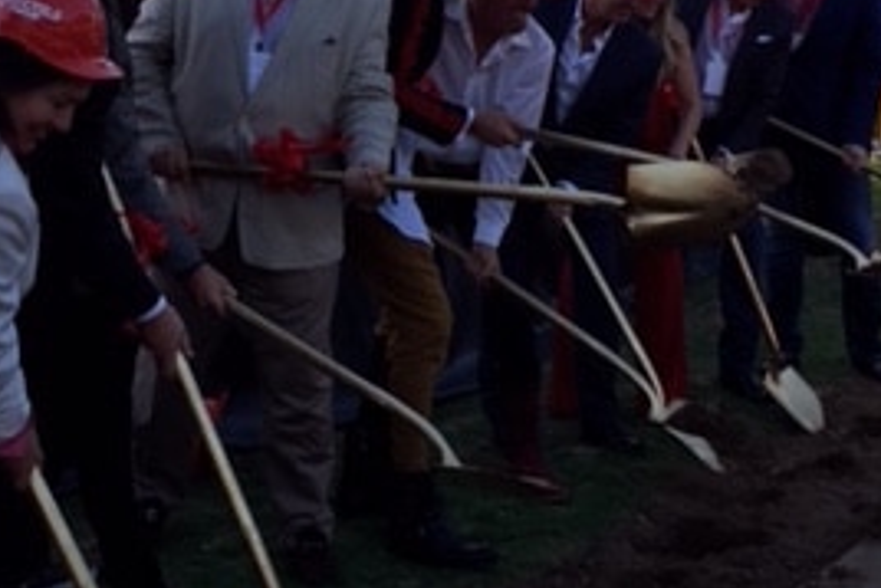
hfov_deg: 28.0
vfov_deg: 18.9
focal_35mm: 72
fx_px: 1763
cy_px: 171
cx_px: 368
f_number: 2.2
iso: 32
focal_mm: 4.15
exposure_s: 1/682
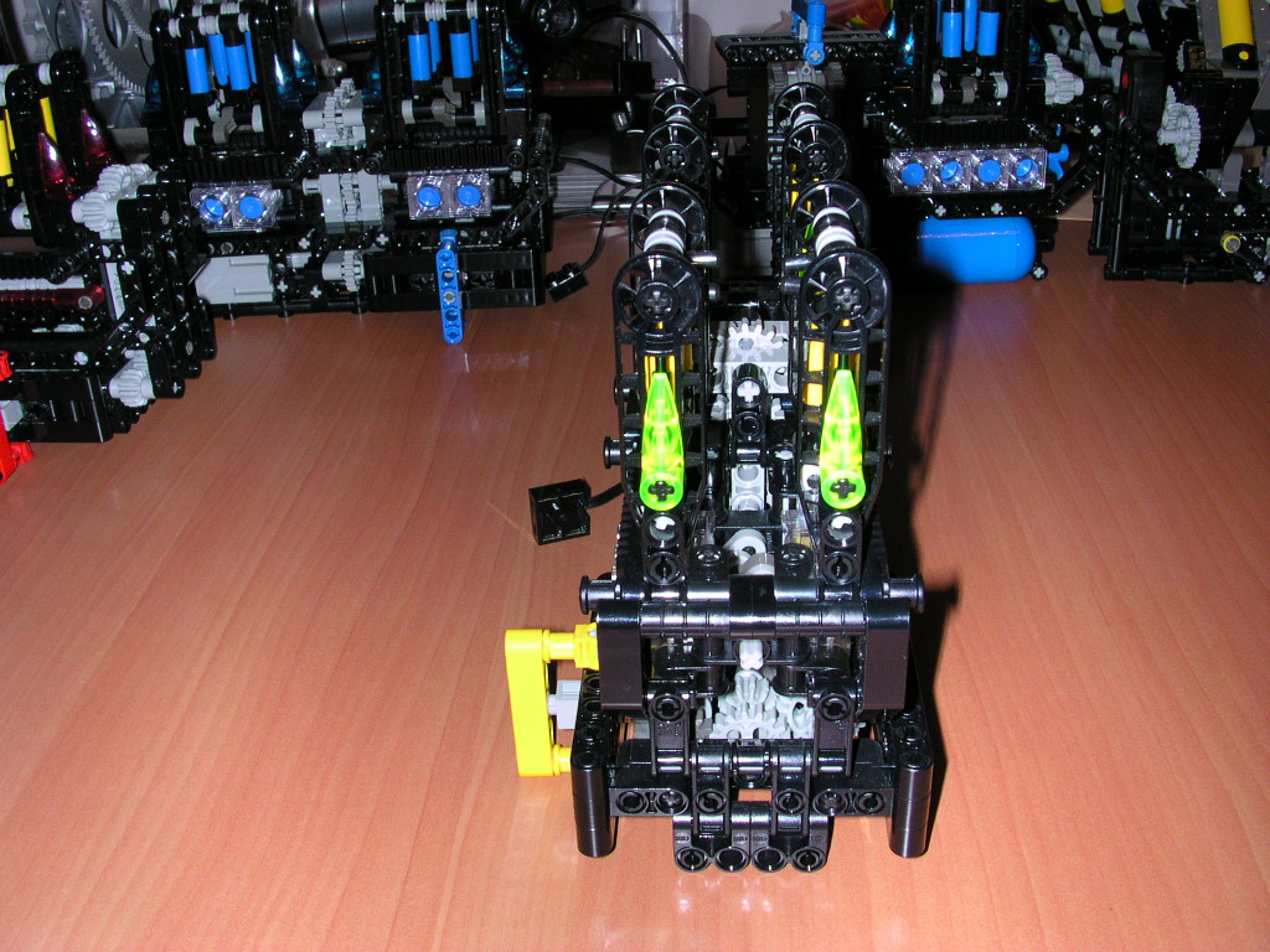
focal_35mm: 37
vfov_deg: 38.7
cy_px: 476
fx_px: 1357
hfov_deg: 50.1
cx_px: 635
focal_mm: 5.6
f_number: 4.5
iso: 100
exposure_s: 1/60
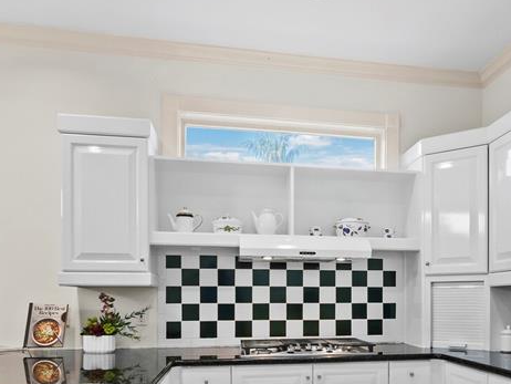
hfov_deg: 57.5
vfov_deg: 43.5
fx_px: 458
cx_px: 325
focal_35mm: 31
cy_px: 304
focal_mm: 7
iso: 200
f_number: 11
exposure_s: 1/1.25
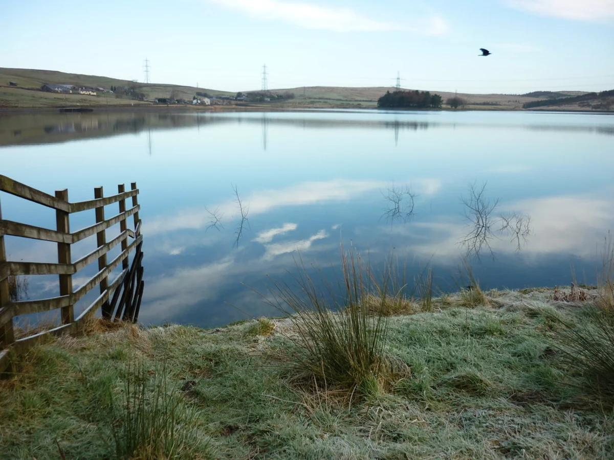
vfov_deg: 42.9
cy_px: 230
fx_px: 585
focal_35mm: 33
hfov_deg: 55.4
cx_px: 307
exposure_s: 1/320
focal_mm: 5.5
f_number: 2.8
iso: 80
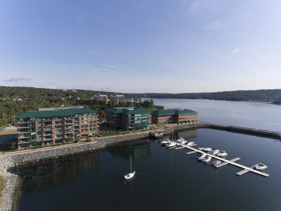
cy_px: 106
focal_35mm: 20
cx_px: 140
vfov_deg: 65.9
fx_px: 162
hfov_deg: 81.8
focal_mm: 3.61
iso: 100
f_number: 2.8
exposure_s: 1/1600
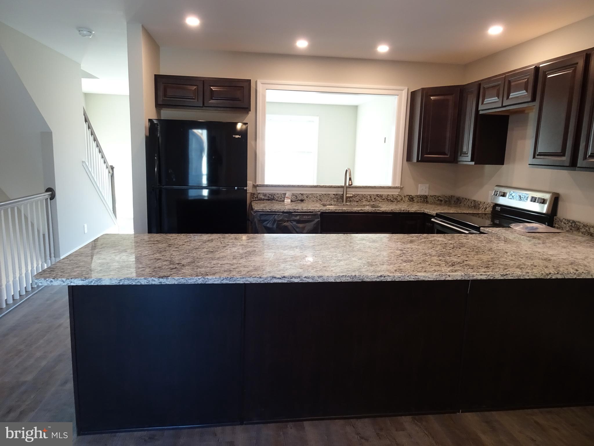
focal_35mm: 24
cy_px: 223
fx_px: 412
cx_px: 297
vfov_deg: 56.8
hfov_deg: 71.6
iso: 250
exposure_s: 1/30
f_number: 3.5
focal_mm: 4.1
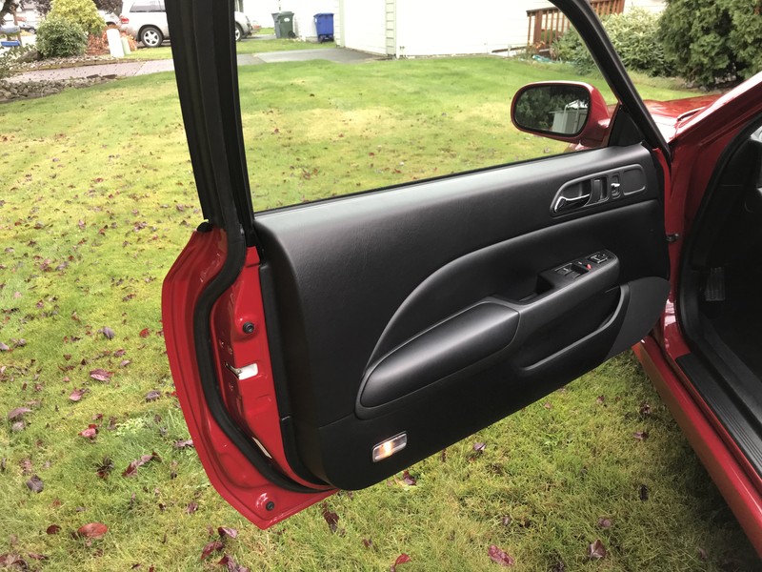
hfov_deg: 63.4
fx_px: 616
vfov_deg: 49.7
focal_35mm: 28
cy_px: 286
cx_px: 381
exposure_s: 1/90
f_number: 1.8
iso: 32
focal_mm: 3.99
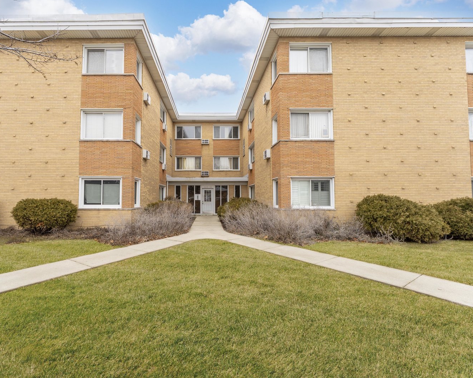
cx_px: 204
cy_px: 187
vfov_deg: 80.4
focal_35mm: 16
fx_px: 224
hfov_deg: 92.5
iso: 200
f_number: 9
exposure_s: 1/40
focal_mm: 14
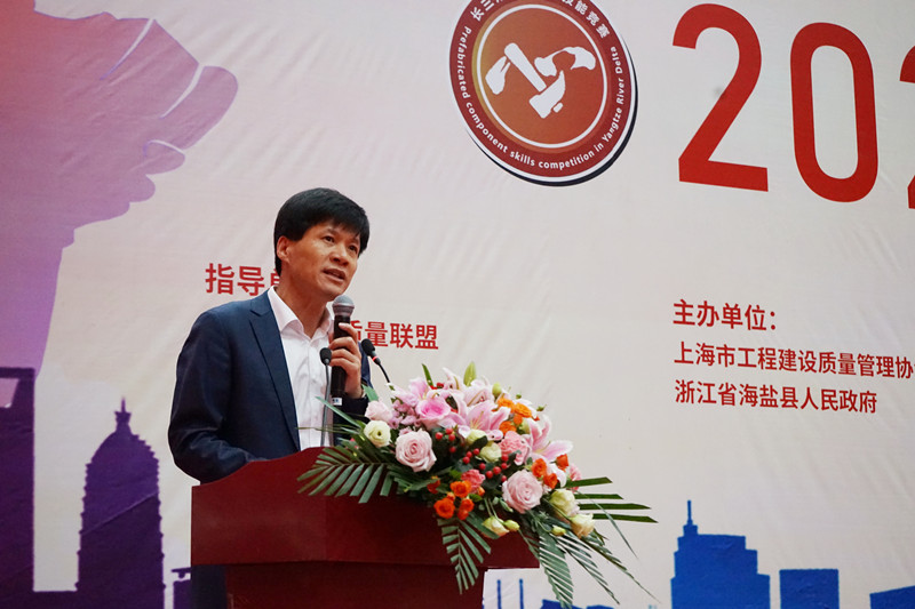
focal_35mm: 70
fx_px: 1779
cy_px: 304
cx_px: 458
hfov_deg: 28.8
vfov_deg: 19.4
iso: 6400
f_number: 5.6
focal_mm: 70
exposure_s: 1/160
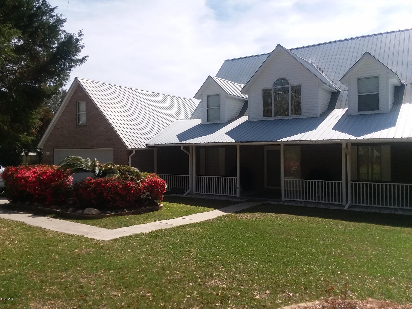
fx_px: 345
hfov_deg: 61.7
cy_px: 154
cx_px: 206
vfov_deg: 48.2
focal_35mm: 29
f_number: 1.9
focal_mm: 2.47
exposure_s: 1/2127
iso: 40
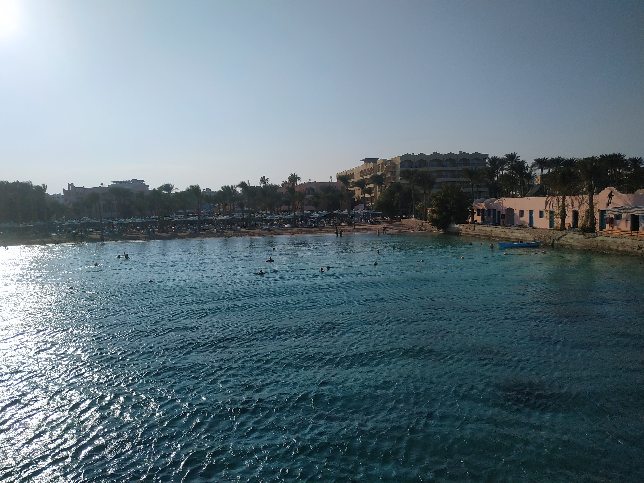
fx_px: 446
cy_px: 242
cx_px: 322
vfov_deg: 56.8
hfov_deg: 71.6
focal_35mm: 24
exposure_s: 1/15747
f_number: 1.9
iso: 250
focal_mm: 3.94
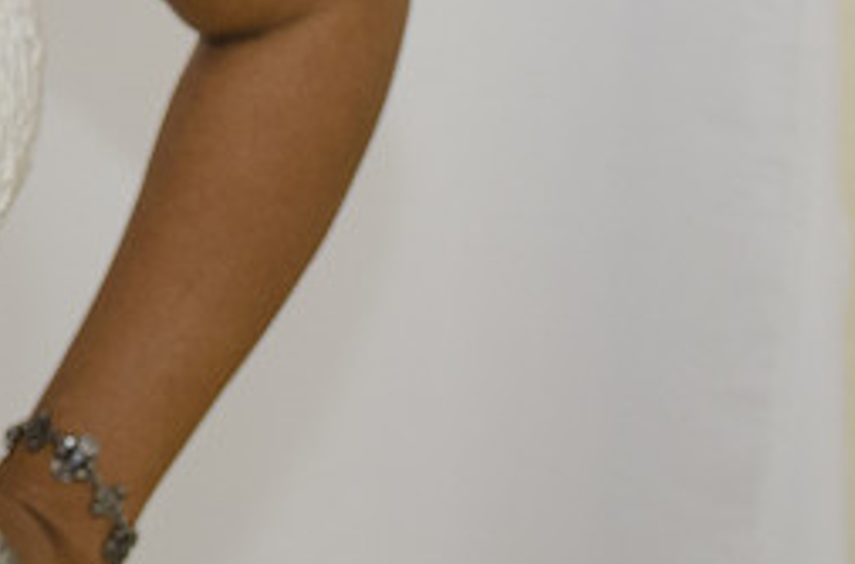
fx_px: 4049
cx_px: -855
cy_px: -669
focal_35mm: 171
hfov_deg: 11.0
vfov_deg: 7.6
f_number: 4
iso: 640
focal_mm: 24
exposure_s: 1/125
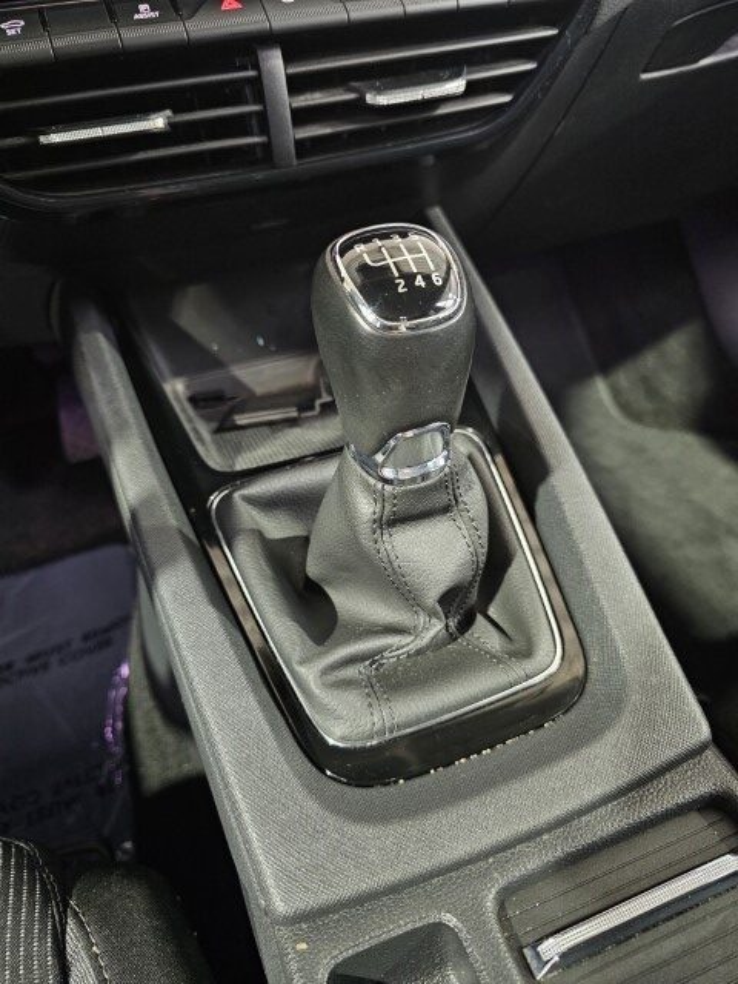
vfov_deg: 73.9
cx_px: 369
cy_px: 492
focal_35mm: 23
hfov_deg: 58.9
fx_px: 654
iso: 800
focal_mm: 6.3
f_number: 1.7
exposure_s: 1/25
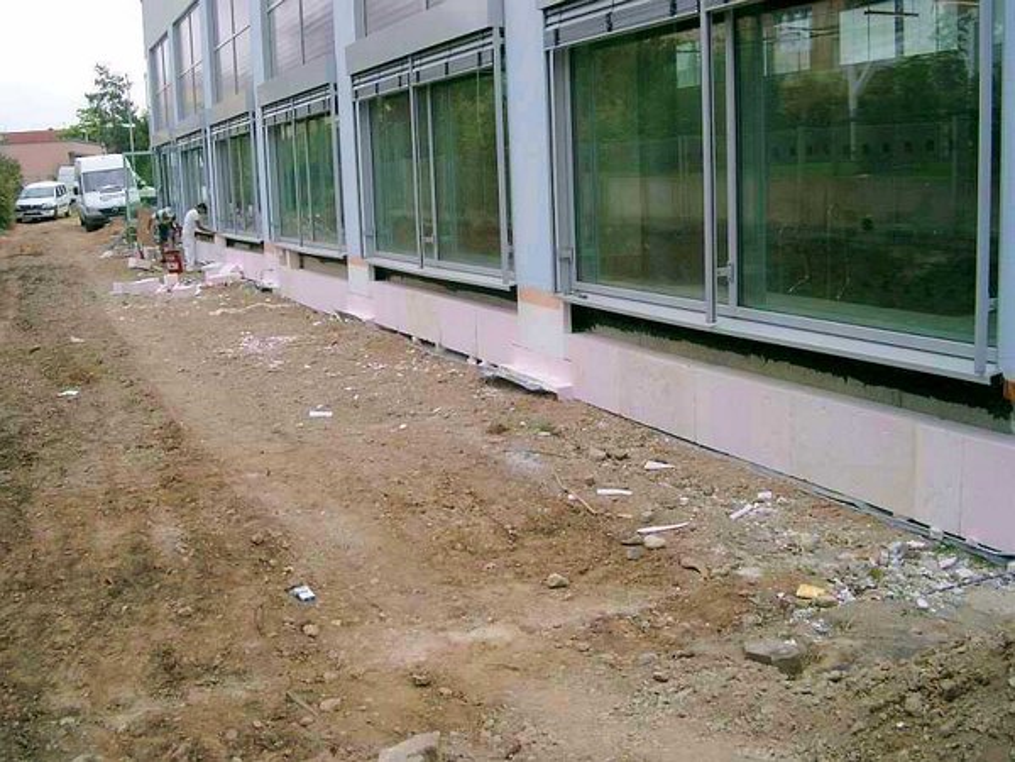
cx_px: 508
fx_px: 1085
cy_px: 381
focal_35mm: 37
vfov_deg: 38.7
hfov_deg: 50.1
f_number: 5
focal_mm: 7.6
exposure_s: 1/400
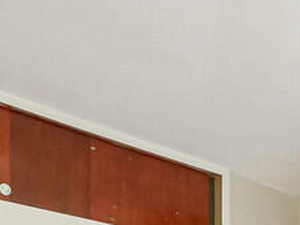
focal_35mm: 64
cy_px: 418
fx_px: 555
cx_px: 277
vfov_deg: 17.8
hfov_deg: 28.9
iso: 3200
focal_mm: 7
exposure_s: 1/50
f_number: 4
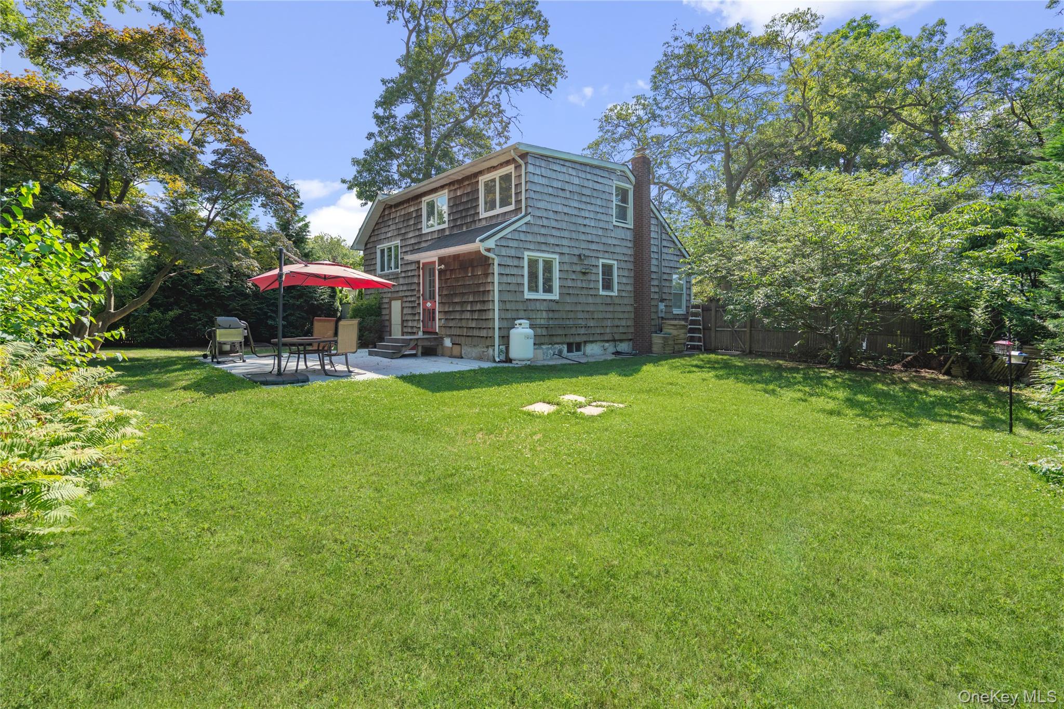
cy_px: 354
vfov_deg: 73.7
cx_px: 532
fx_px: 473
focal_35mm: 16
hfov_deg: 96.7
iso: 64
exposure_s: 1/200
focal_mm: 16
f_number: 5.6
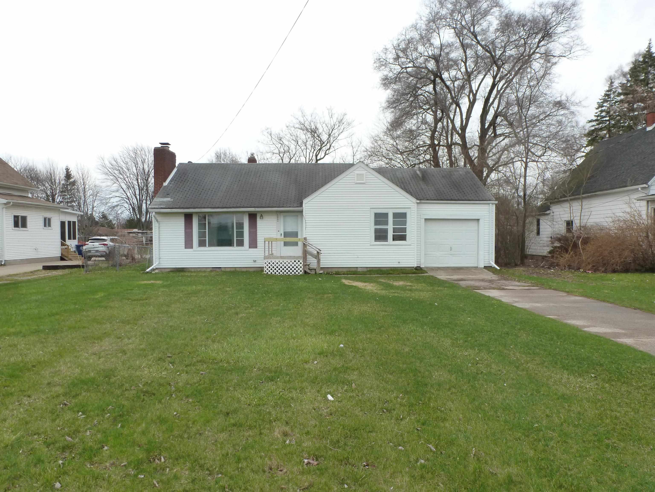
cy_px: 246
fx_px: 454
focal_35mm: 24
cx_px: 328
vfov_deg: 56.8
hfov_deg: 71.6
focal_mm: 4.3
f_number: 4
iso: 160
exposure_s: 1/320
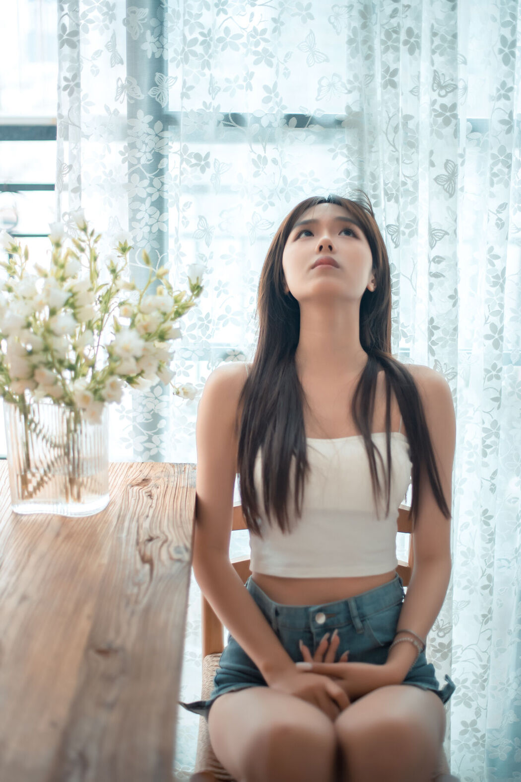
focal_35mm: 50
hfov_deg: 27.0
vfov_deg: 39.6
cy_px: 391
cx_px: 260
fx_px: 1085
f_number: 1.4
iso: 250
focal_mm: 50
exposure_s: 1/1600
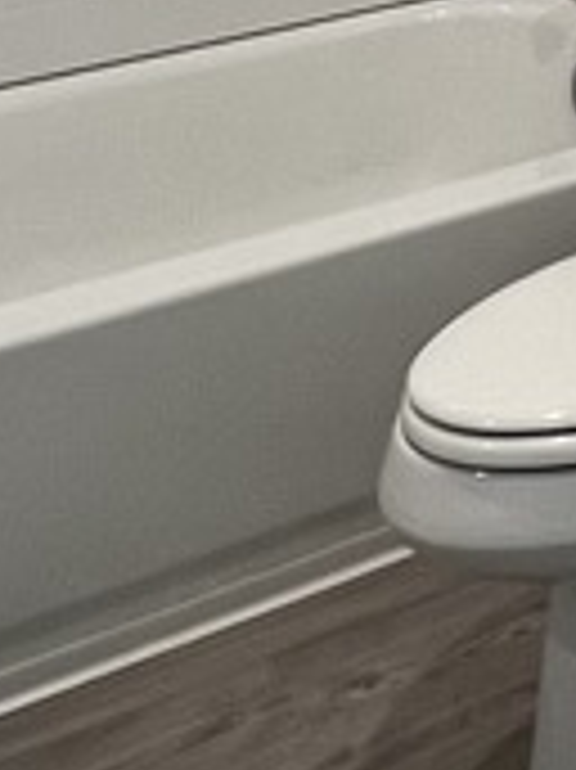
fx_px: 1822
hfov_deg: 14.6
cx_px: 1174
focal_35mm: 82
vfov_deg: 18.2
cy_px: -657
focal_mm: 1.57
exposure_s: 1/120
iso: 200
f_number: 1.8
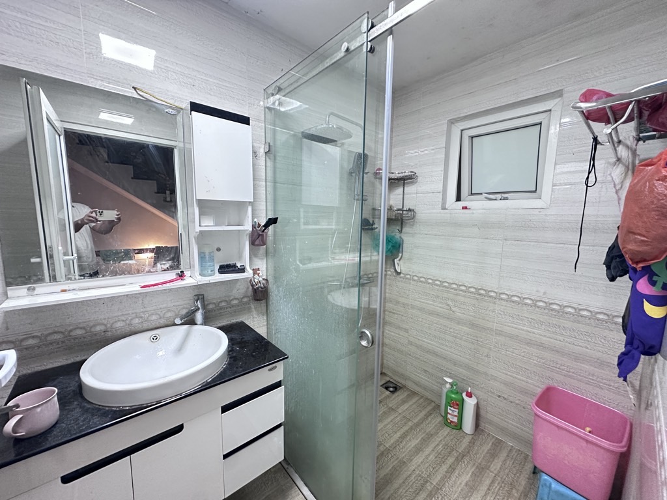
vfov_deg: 85.7
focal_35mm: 14
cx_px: 334
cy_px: 250
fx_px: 270
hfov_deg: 102.1
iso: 500
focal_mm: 2.22
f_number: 2.2
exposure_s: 1/50
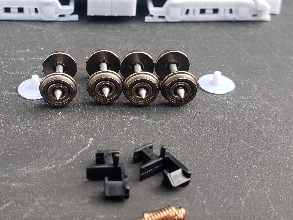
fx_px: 466
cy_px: 82
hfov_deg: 34.7
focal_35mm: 55
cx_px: 103
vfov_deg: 26.5
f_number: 2.4
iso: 50
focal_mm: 4.3
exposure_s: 1/100
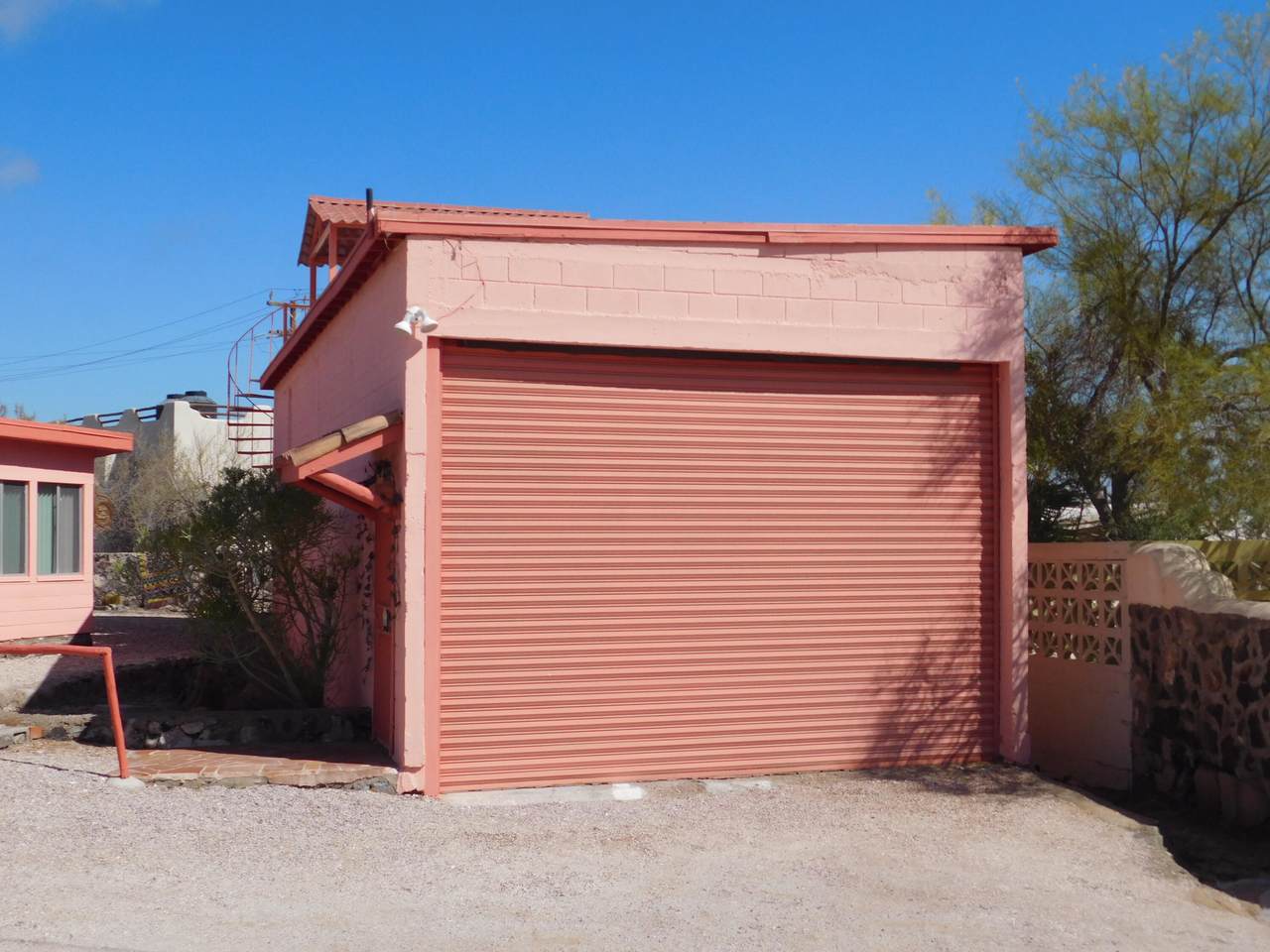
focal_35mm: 40
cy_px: 476
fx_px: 1468
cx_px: 635
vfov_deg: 36.0
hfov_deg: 46.8
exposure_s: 1/500
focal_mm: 7.1
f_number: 7.2
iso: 125
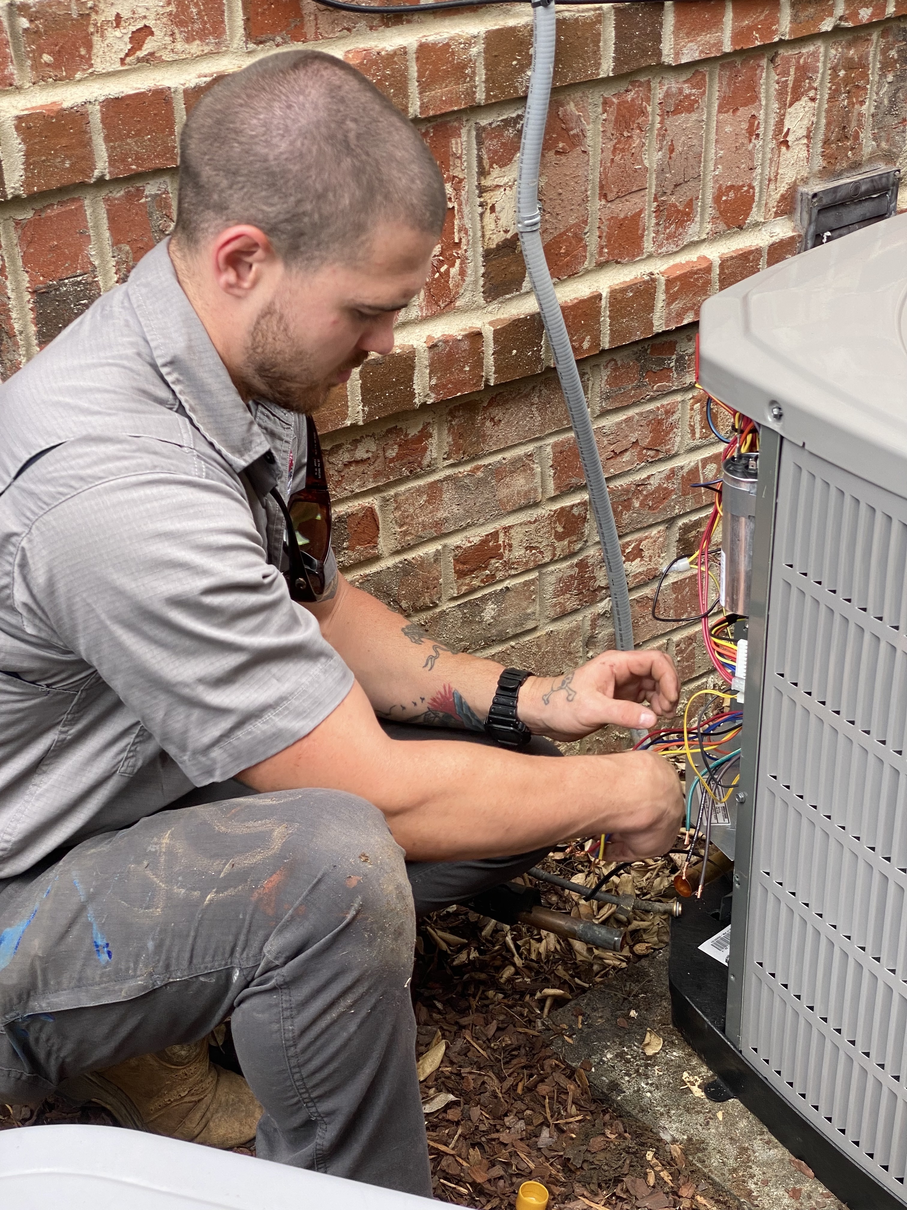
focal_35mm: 52
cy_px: 605
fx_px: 1817
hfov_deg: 28.0
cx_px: 454
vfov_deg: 36.8
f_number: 2
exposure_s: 1/122
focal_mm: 6
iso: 25
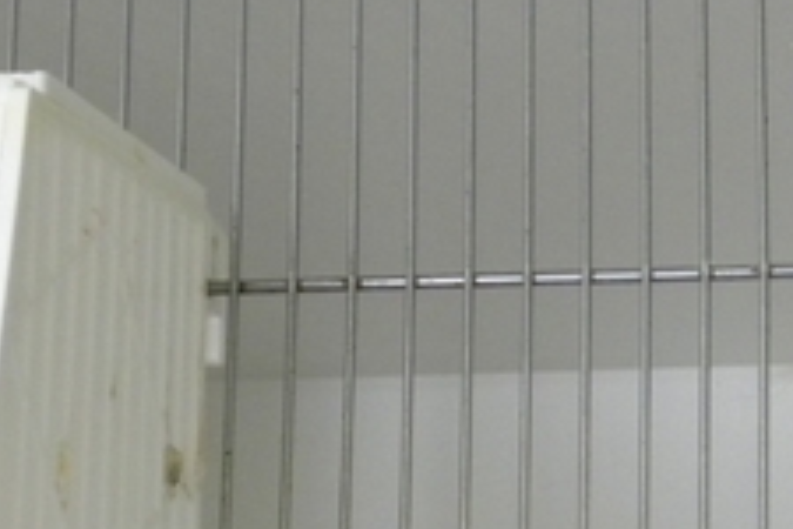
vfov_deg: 8.5
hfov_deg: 12.5
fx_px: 3546
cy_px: 504
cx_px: 895
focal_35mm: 161
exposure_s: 1/29.6
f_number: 3.5
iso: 400
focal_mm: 10.3
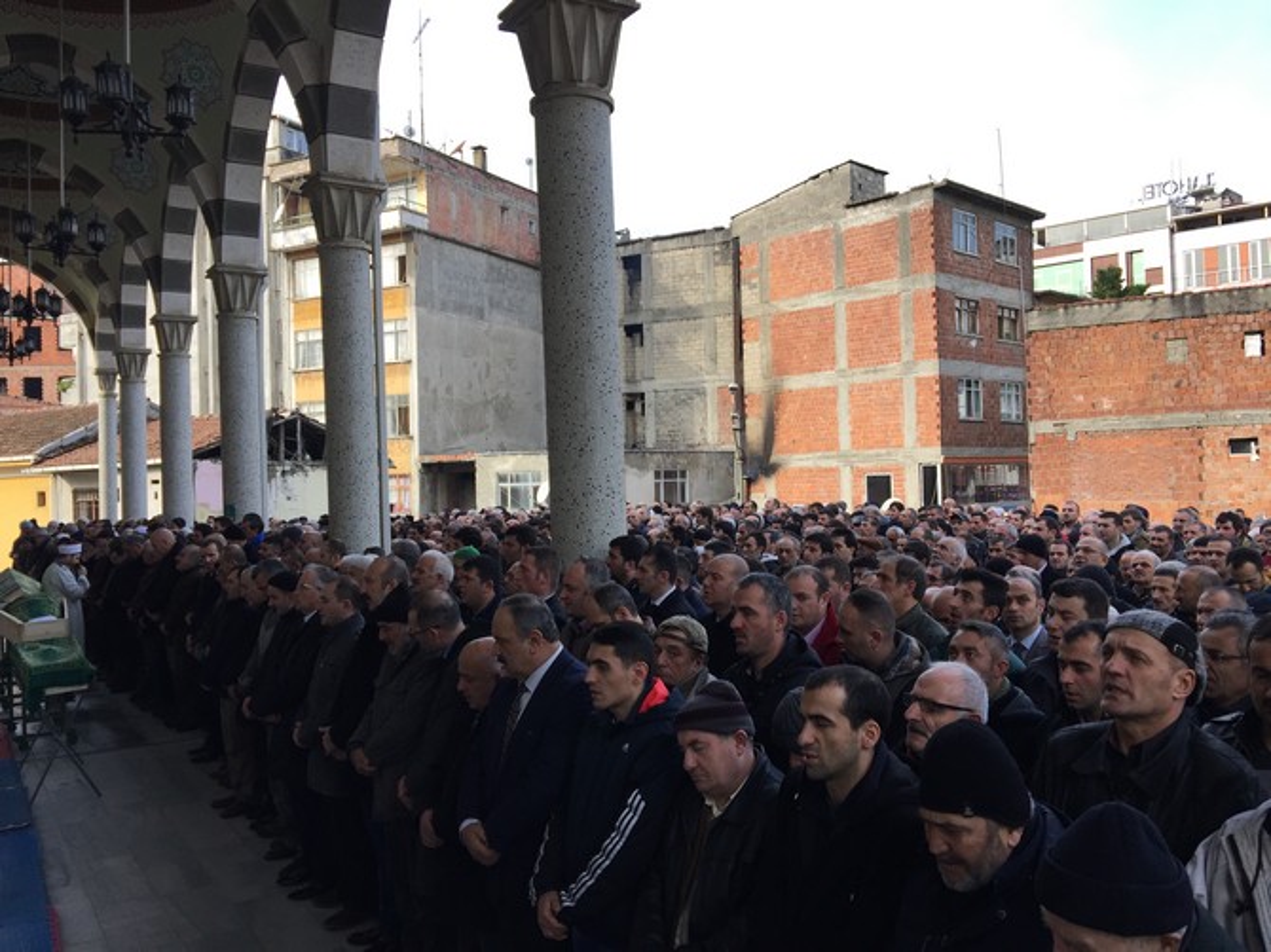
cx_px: 636
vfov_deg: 48.2
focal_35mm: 29
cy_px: 476
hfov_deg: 61.7
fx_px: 1064
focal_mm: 4.15
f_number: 2.2
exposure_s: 1/455
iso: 32
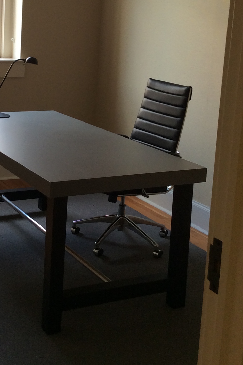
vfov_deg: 33.0
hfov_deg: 22.3
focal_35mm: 60
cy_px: 108
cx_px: 53
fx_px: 608
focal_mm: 3.3
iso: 32
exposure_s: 1/60
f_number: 2.4
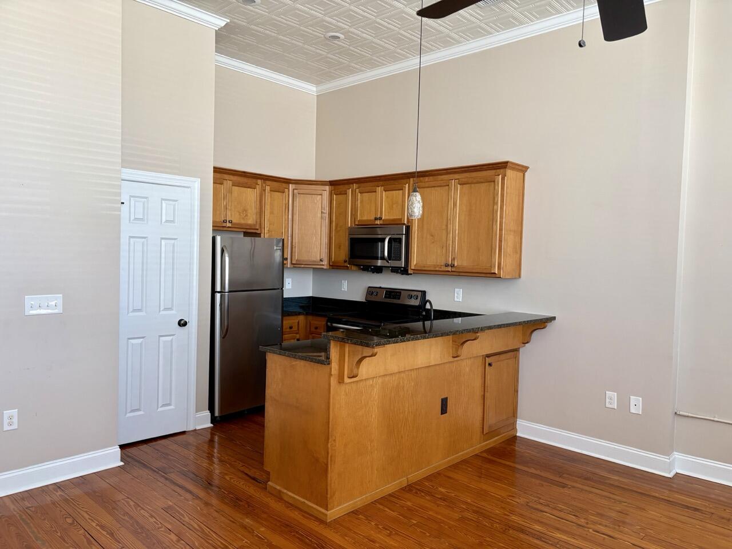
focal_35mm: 26
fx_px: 550
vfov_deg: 53.1
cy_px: 274
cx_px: 366
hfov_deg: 67.3
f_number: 1.6
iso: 125
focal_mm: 5.96
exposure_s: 1/110
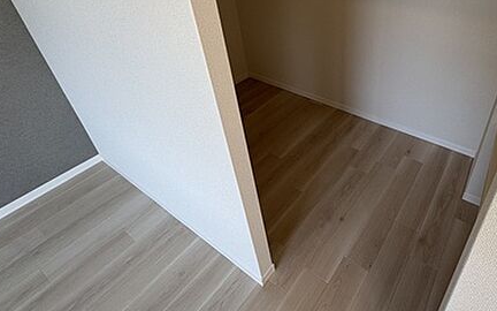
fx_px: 298
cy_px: 90
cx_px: 332
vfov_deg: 53.3
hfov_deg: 77.0
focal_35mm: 22
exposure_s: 1/99
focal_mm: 2.22
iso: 64
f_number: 2.2
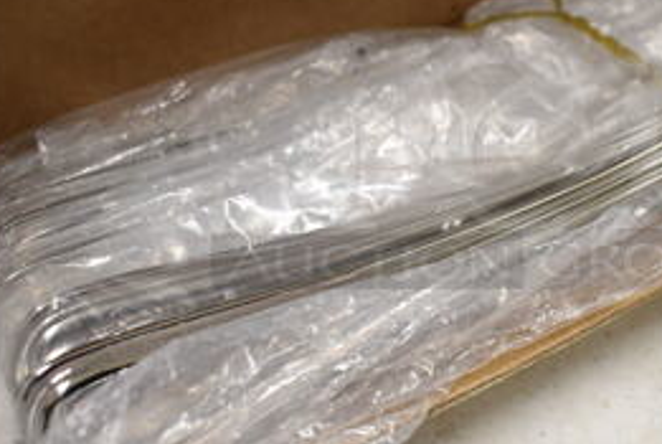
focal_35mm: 63
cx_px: 495
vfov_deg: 21.6
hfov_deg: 31.3
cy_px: 155
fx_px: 1160
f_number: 4.5
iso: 800
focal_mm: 18
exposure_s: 1/60
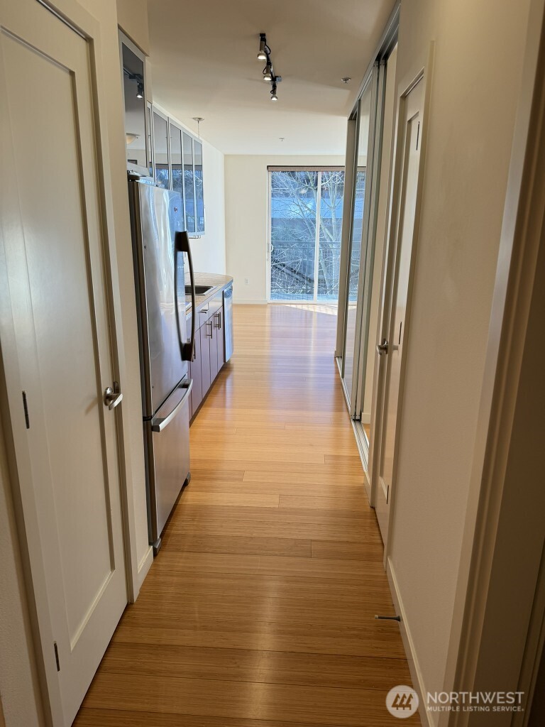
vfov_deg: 71.6
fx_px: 504
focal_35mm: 24
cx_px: 272
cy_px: 364
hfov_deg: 56.8
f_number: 1.78
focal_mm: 6.86
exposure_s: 1/120
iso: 64
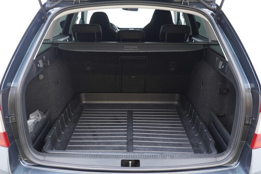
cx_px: 130
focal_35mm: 36
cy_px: 87
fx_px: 261
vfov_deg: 36.9
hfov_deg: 53.1
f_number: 2.8
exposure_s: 1/40
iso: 500
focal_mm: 24
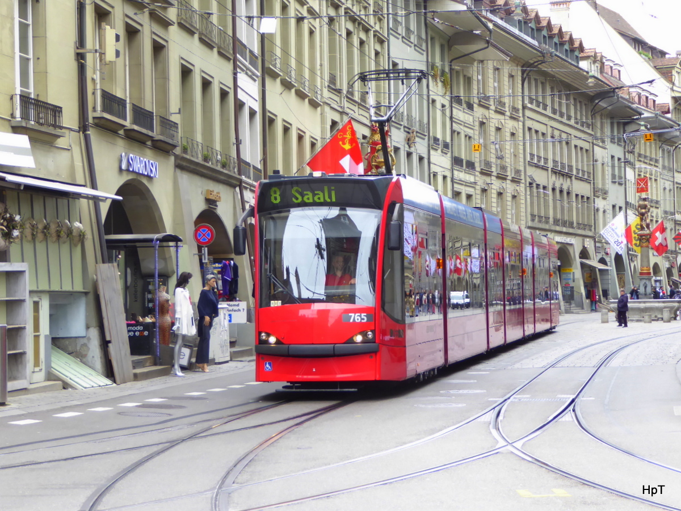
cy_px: 256
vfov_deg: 16.2
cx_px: 340
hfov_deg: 21.5
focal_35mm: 91
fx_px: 1790
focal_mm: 15
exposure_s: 1/125
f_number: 4.8
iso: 250
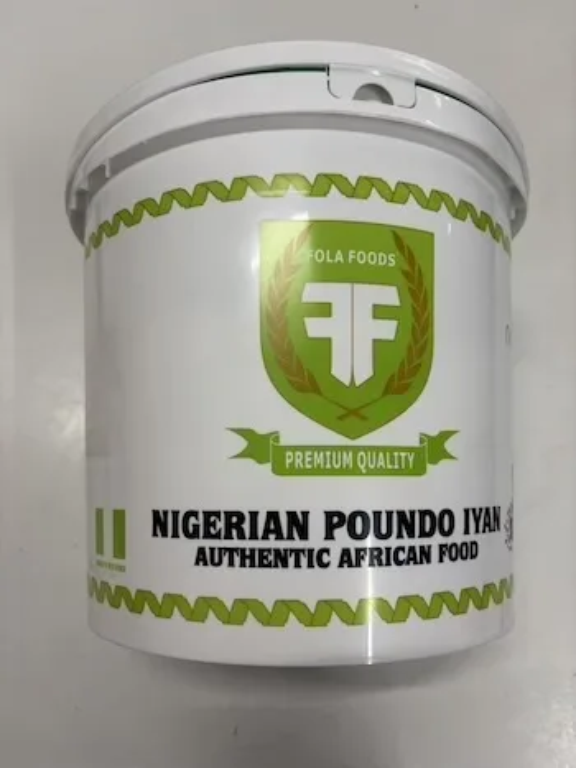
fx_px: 577
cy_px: 384
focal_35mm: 26
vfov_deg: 67.3
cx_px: 288
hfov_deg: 53.0
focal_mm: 5.96
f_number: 1.6
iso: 80
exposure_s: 1/50
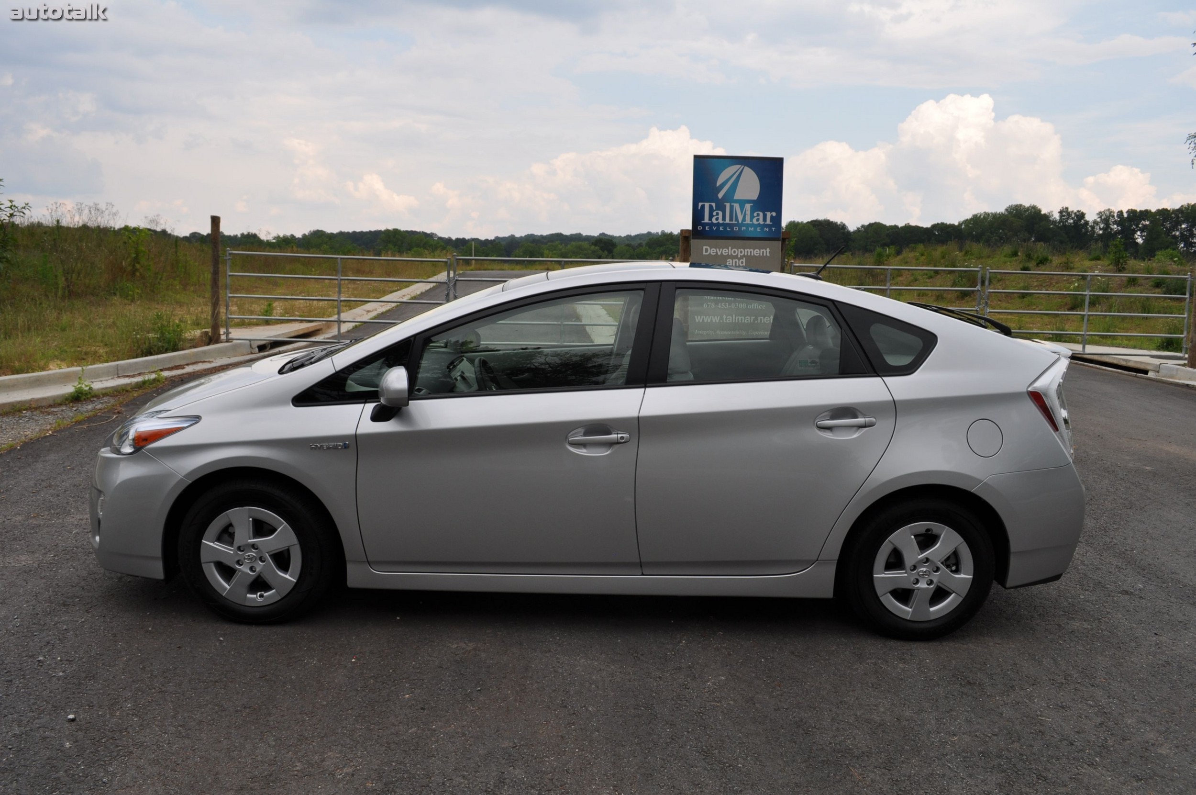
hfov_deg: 67.4
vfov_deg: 47.8
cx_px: 598
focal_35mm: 27
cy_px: 398
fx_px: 896
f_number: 9
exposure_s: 1/160
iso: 200
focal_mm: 18
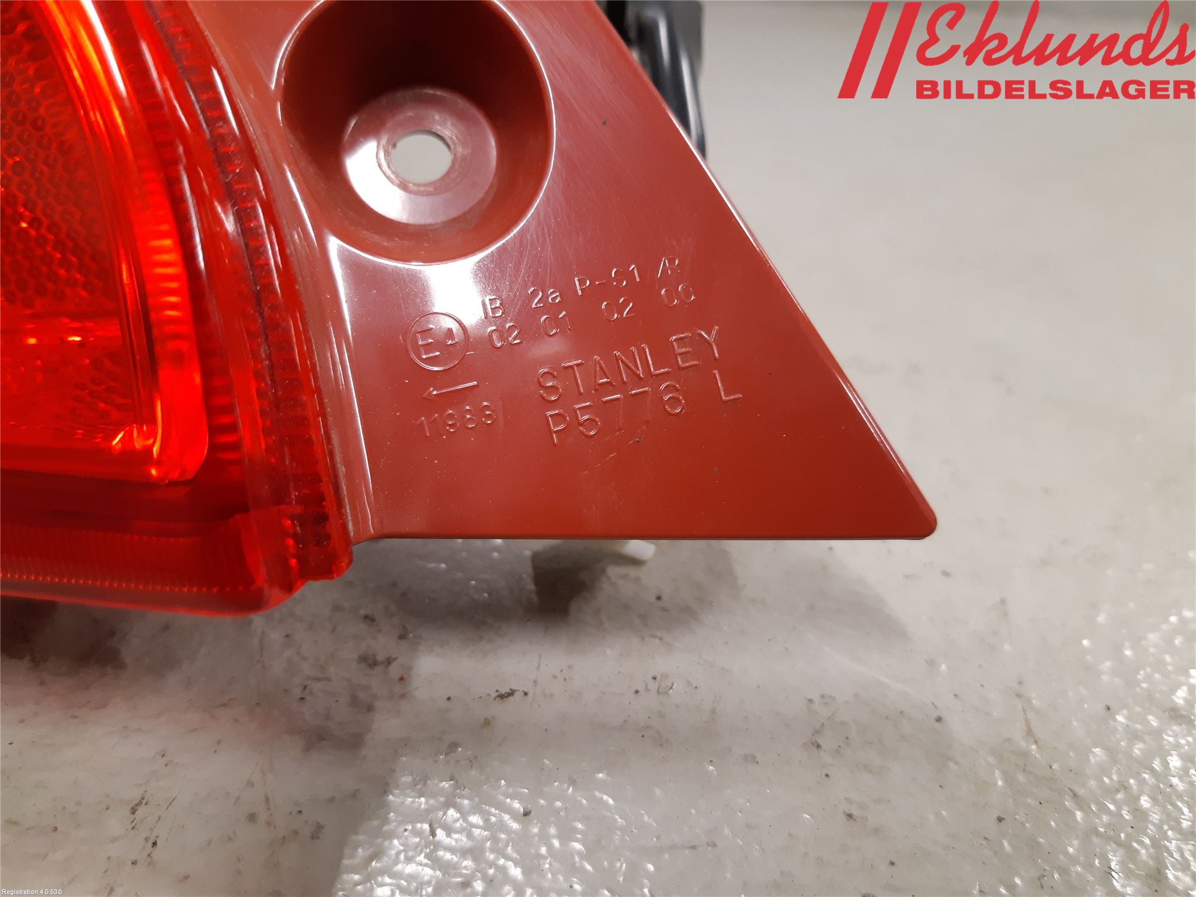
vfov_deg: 53.1
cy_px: 448
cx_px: 598
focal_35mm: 26
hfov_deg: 67.3
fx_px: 898
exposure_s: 1/50
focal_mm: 3.93
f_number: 1.7
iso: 200
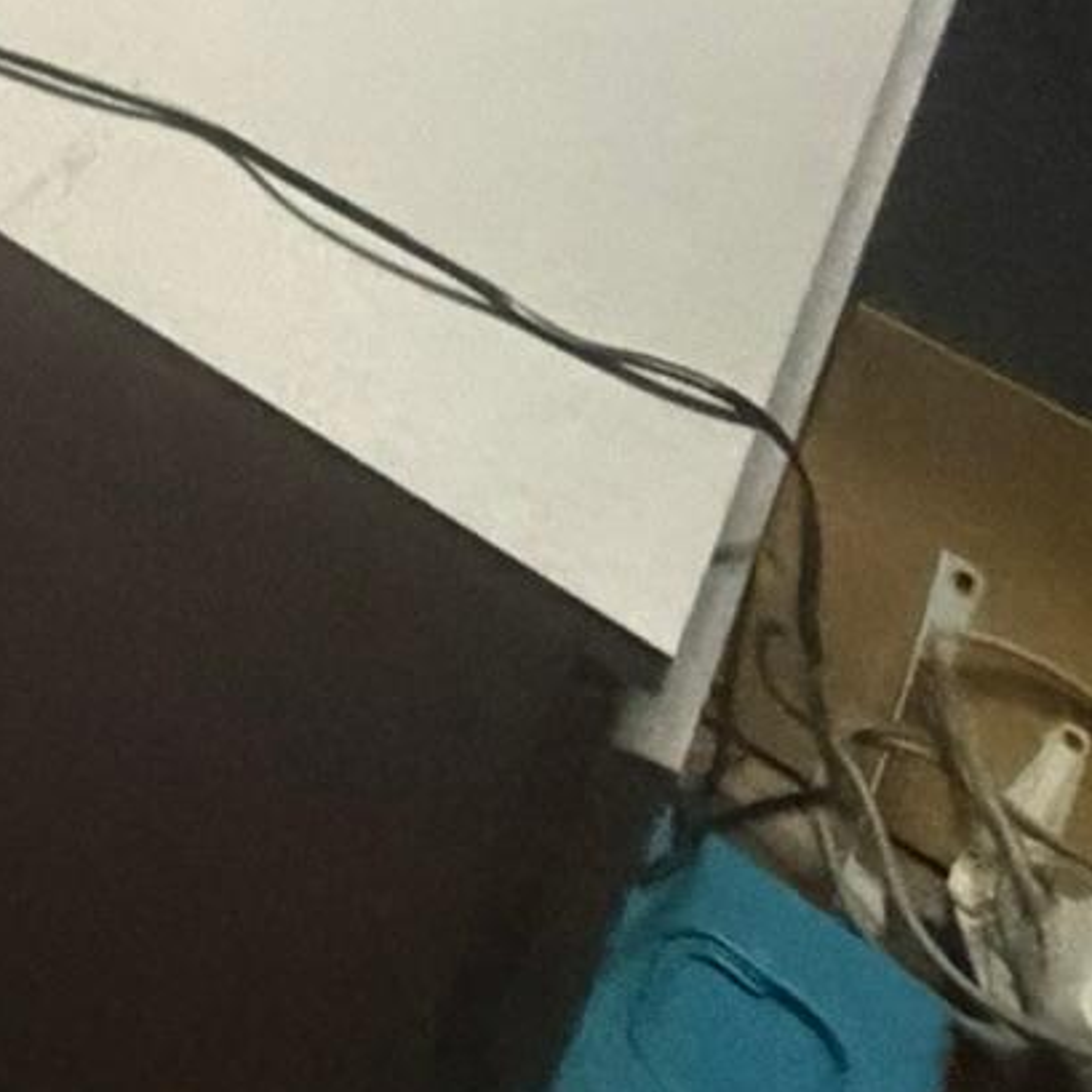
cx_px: -953
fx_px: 2213
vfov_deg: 19.7
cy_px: -926
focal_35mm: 62
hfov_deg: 19.4
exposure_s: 1/30
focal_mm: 2.22
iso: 1250
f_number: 2.2
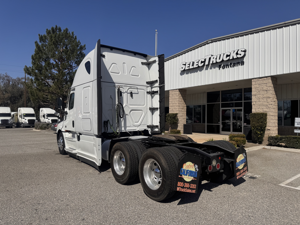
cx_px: 150
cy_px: 112
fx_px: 208
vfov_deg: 56.8
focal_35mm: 24
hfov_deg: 71.6
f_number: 1.78
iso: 80
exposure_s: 1/10417
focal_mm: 6.76
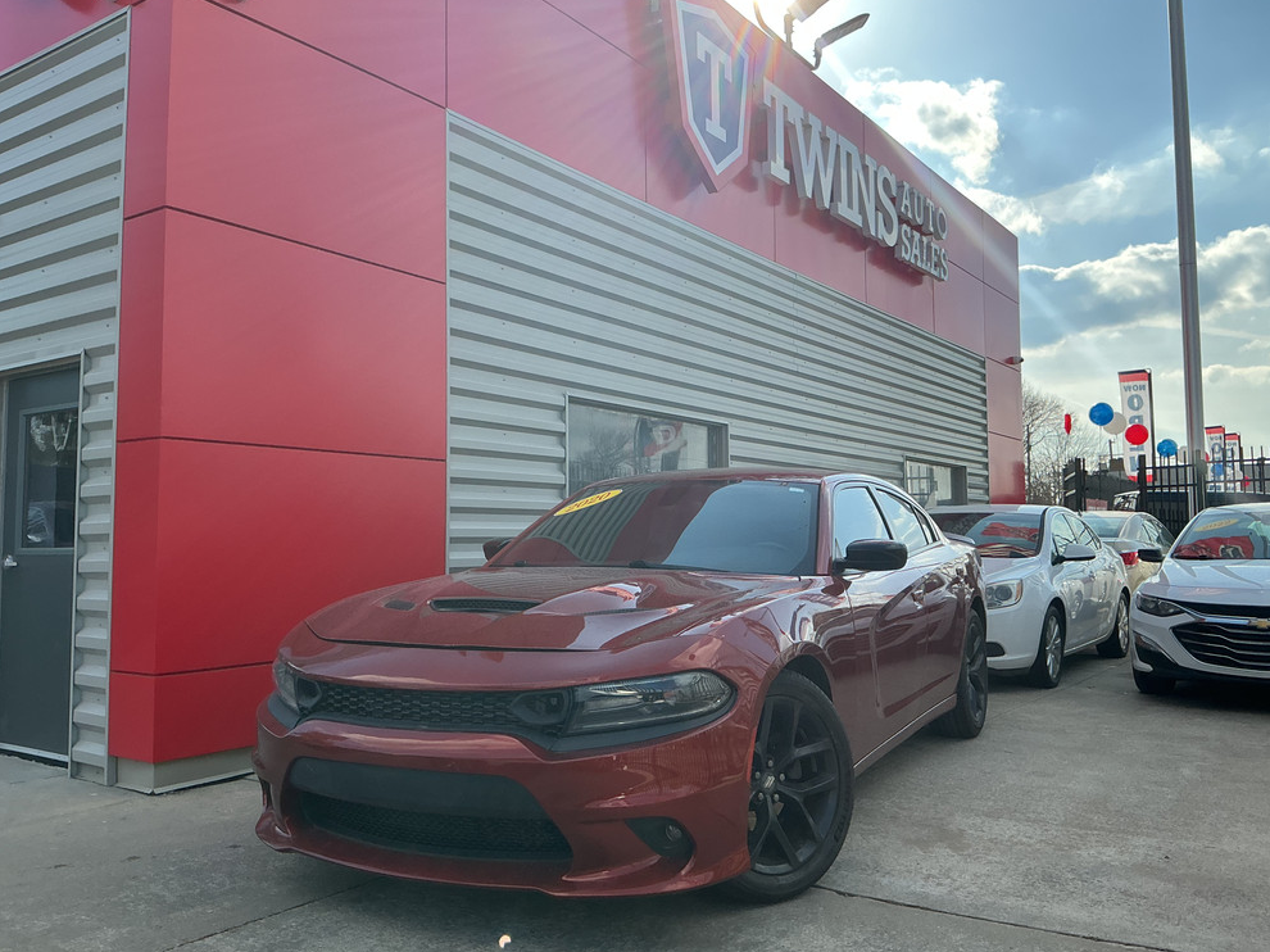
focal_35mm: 30
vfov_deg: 46.8
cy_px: 464
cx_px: 645
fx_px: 1100
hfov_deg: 60.0
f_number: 1.8
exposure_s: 1/1451
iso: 25
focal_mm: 3
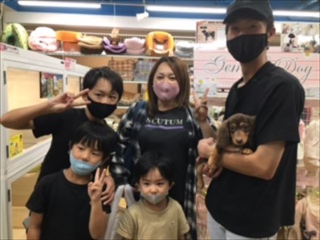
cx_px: 160
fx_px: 268
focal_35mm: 29
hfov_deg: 61.7
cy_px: 120
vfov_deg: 48.2
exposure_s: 1/30
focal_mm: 4.15
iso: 50
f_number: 2.2
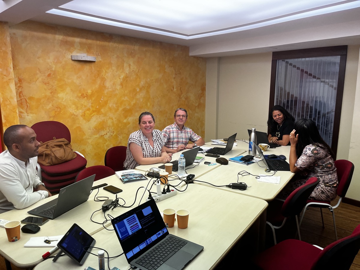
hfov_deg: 67.3
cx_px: 180
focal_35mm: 26
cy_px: 135
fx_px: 270
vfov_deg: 53.1
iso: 64
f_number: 1.6
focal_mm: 5.1
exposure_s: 1/100
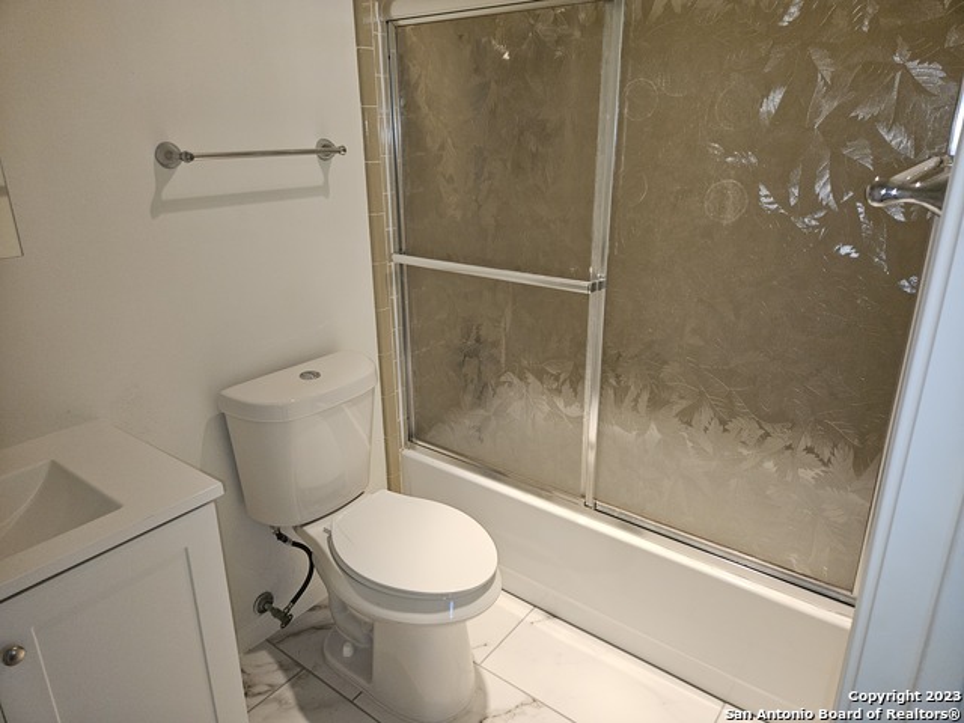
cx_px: 482
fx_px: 641
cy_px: 362
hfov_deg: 73.9
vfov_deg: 58.9
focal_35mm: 23
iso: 64
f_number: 1.8
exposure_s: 1/60
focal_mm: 5.4
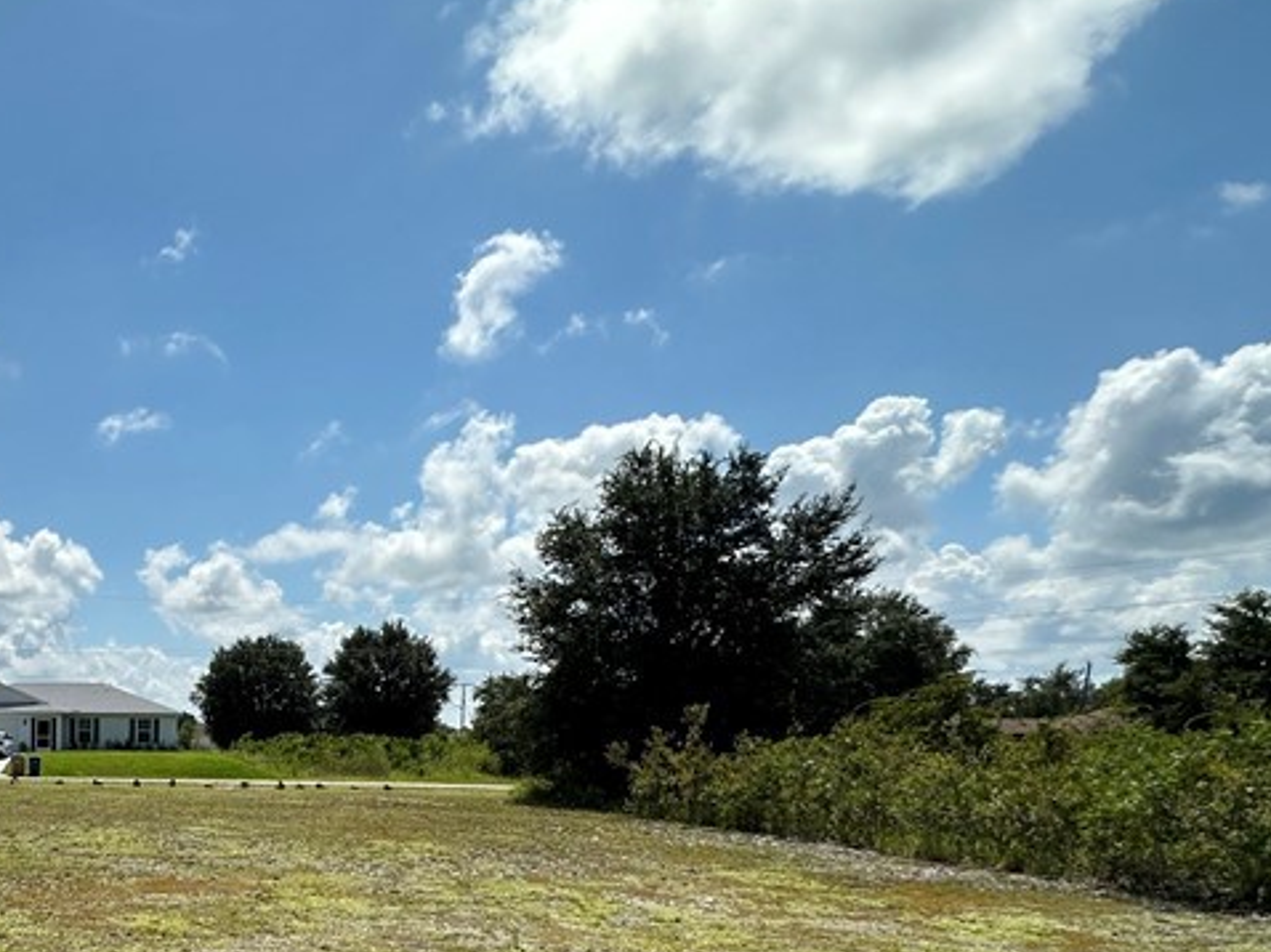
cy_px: 856
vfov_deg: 42.8
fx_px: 1101
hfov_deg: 49.3
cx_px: 5
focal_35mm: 30
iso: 50
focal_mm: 2.22
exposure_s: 1/3509
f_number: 2.2
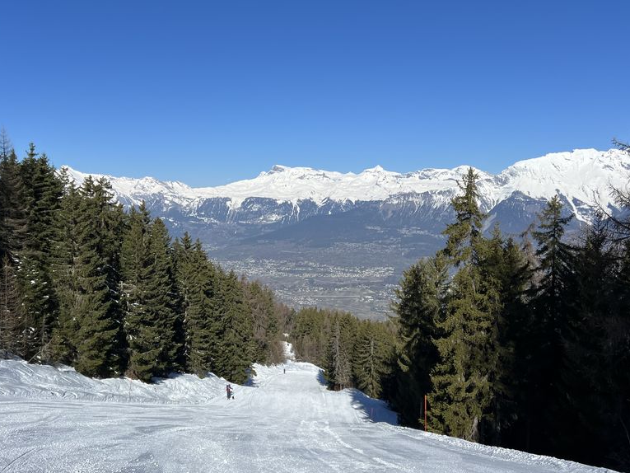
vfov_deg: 41.8
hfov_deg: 53.8
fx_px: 619
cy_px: 243
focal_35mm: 34
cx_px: 281
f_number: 1.5
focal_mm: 5.7
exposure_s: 1/8000
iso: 50
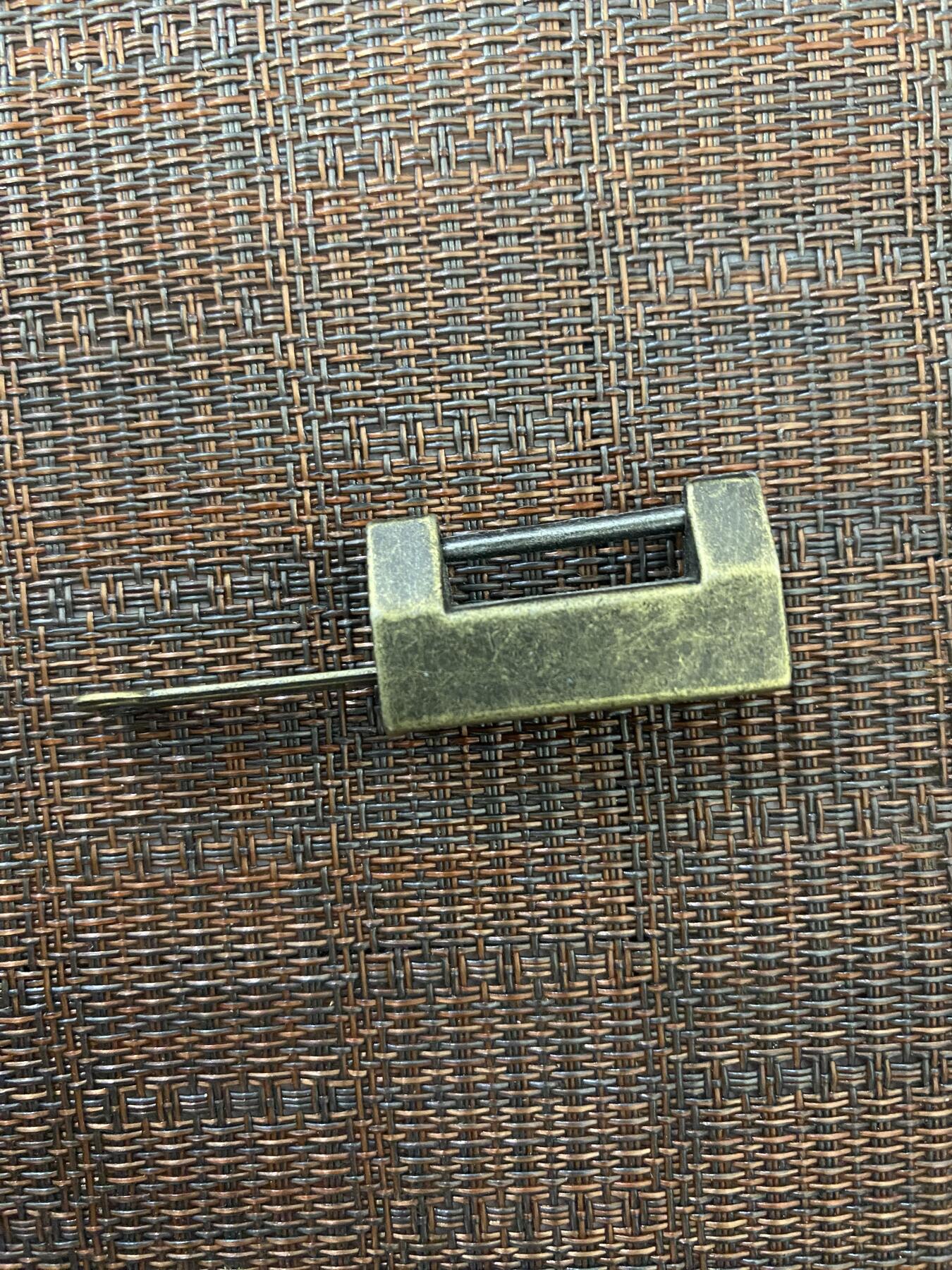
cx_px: 476
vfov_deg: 67.3
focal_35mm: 26
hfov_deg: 53.1
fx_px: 953
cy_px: 635
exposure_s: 1/25
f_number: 1.8
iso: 640
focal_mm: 4.25
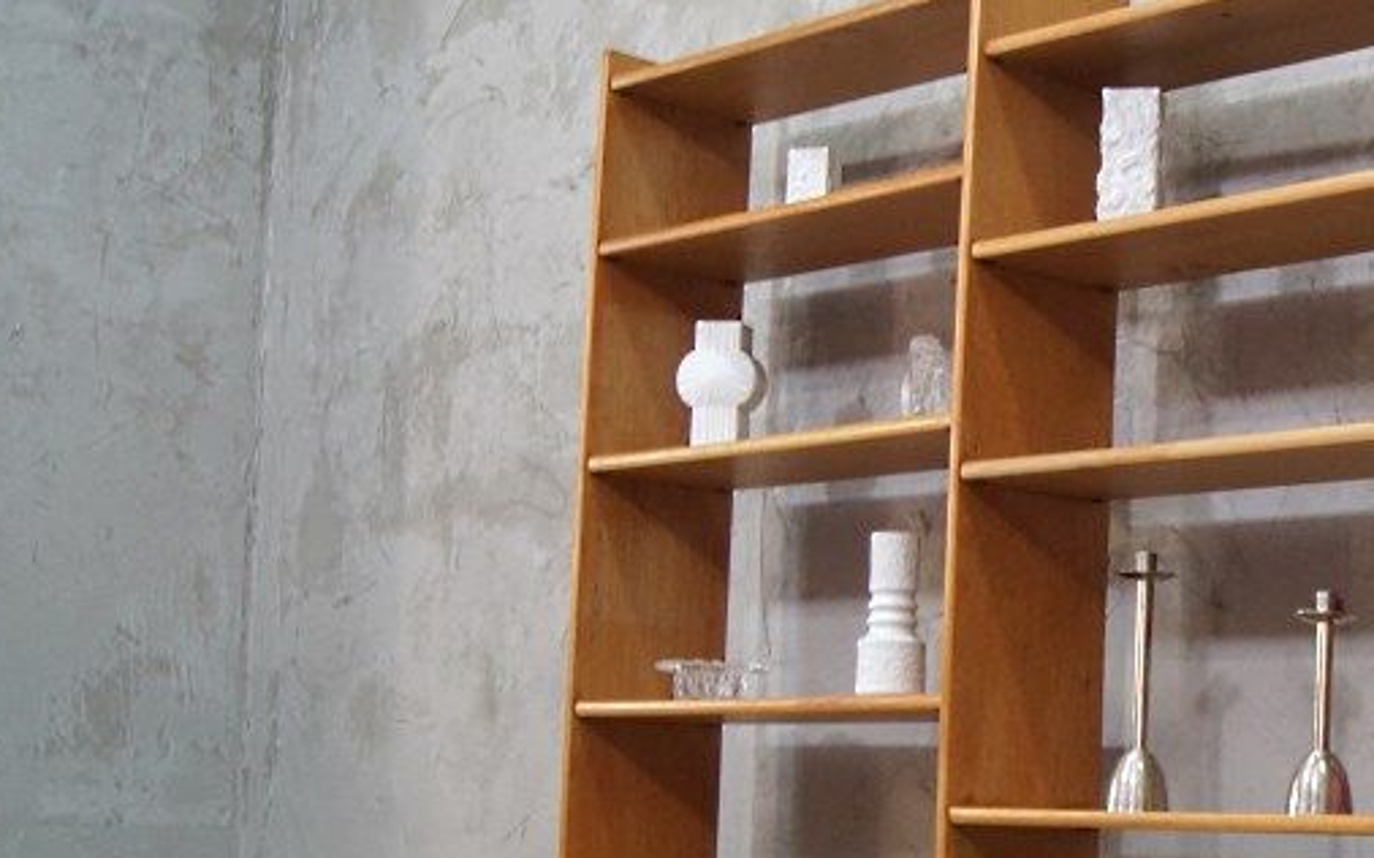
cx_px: 1529
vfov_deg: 19.0
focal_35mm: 68
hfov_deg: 27.5
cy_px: 649
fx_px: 2546
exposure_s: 1/10
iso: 400
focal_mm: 18
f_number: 8
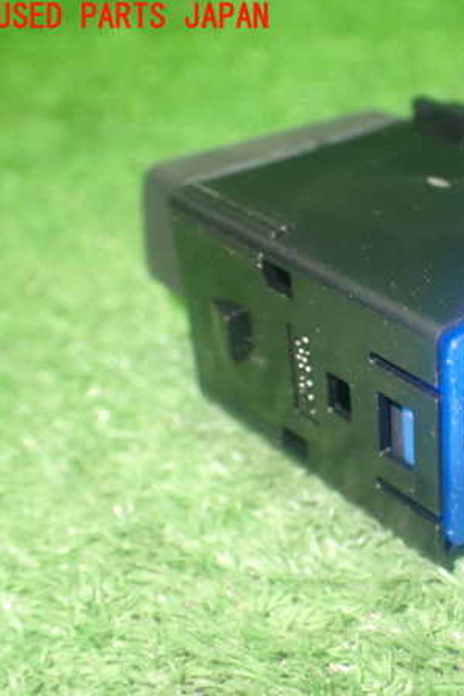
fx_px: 1025
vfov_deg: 37.5
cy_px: 349
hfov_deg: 24.5
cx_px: 453
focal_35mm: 53
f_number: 2.7
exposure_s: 1/40
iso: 800
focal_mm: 6.83
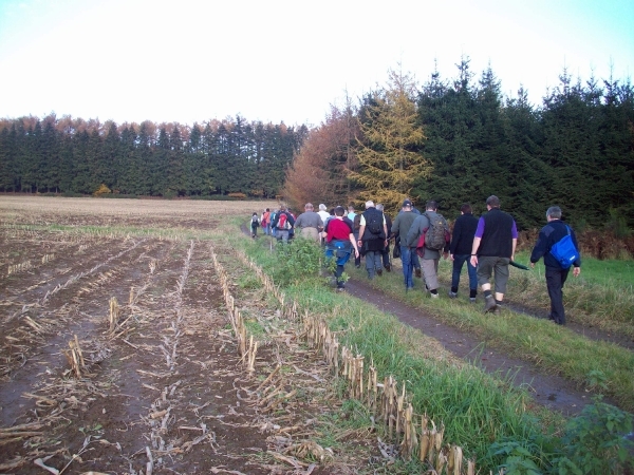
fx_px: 678
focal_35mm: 37
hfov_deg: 50.1
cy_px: 238
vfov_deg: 38.7
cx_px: 317
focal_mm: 6.2
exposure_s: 1/122
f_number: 2.8
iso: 80
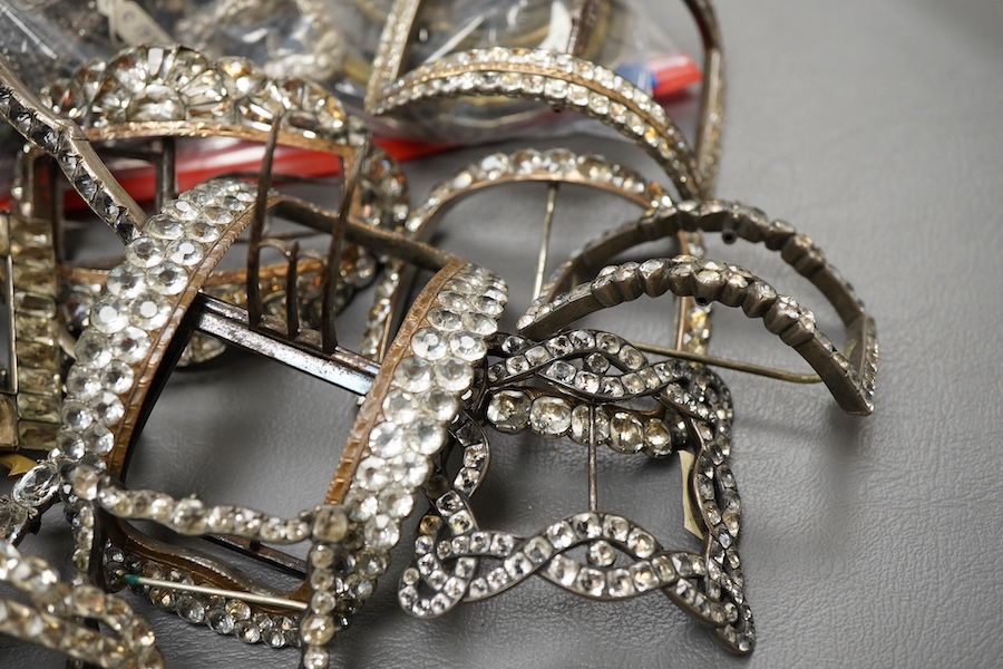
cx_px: 502
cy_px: 334
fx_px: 1254
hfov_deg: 43.6
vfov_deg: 29.9
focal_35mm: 45
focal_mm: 30
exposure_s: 1/125
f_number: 8
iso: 1250
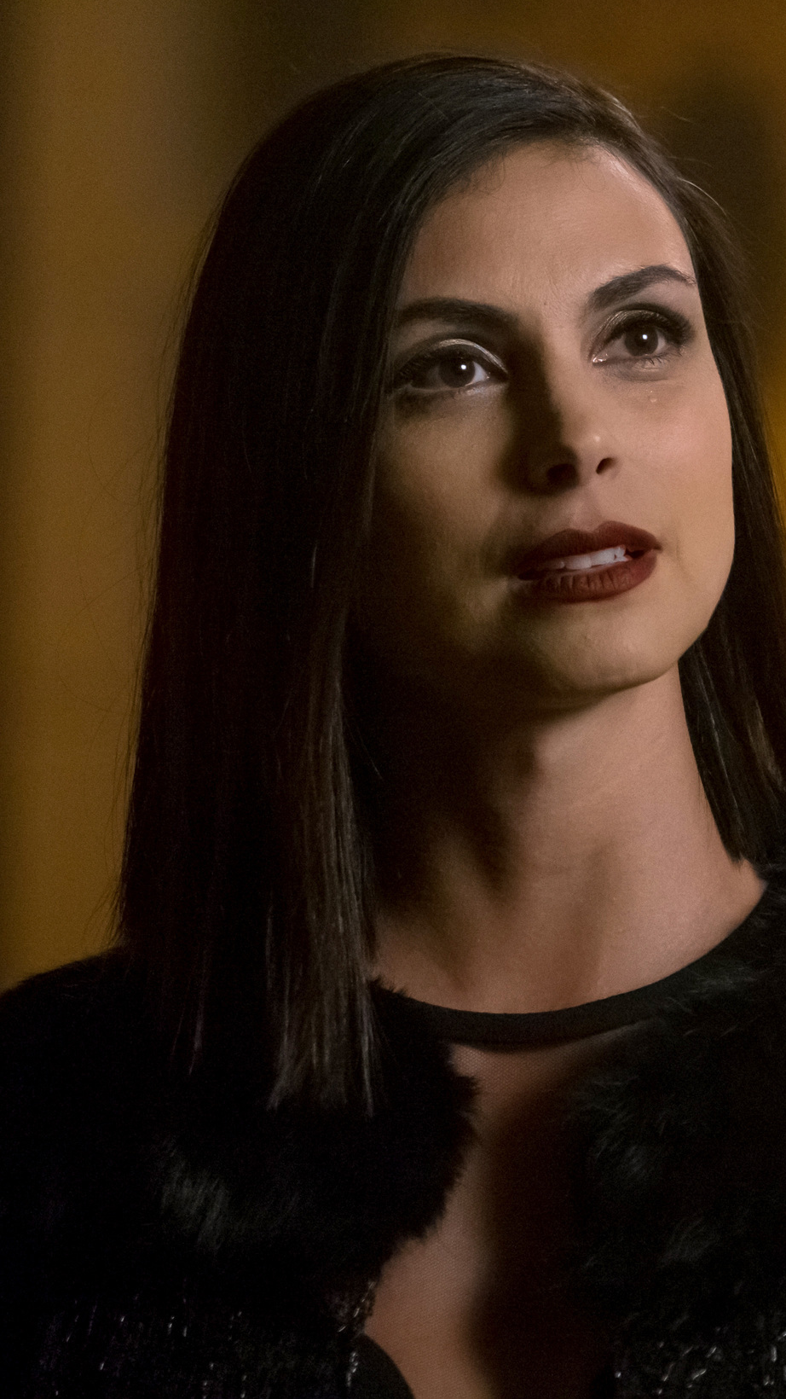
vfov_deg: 6.8
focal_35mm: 318
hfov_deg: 3.8
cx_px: 771
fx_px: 11787
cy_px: 699
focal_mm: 134.4
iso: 5000
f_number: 3.2
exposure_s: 1/180
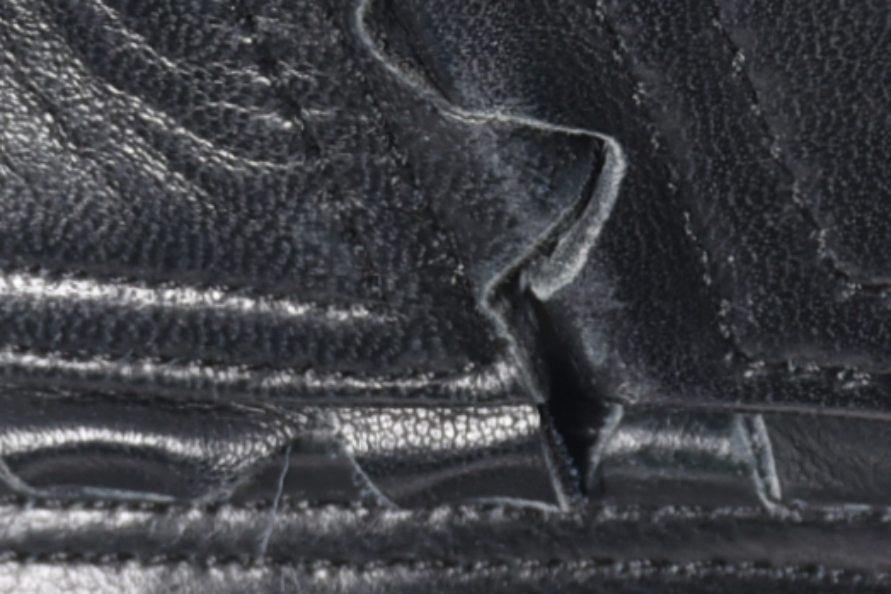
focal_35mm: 601
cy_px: 541
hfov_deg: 3.4
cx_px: -632
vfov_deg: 2.3
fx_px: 14878
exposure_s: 1/200
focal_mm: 70
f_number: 10
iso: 200
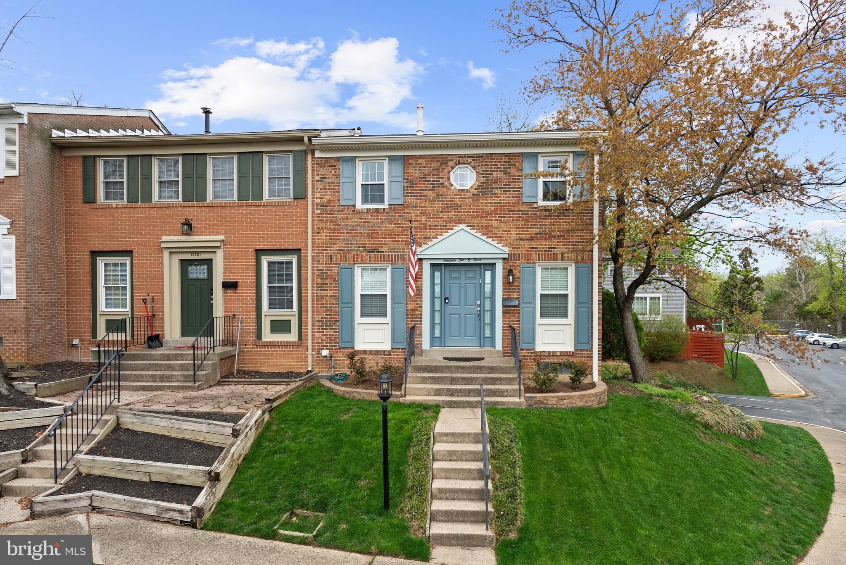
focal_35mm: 22
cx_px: 423
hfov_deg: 79.9
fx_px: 505
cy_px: 282
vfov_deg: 58.4
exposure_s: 1/100
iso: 400
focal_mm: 21.5
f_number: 5.6
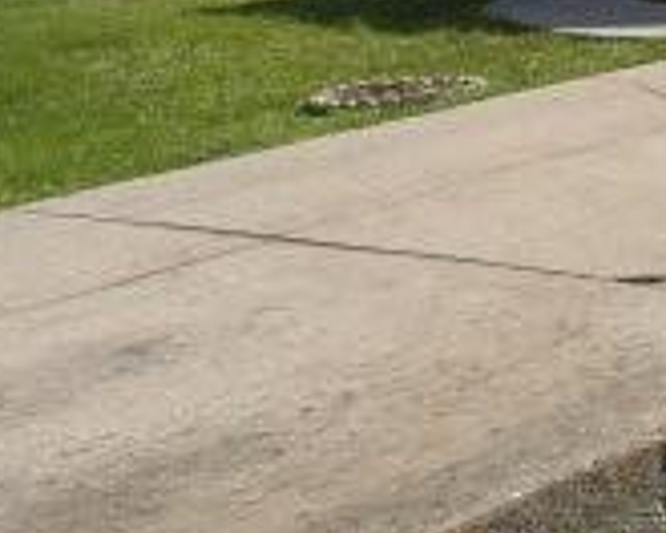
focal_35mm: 91
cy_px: 73
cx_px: 1263
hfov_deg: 16.7
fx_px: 1794
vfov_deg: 16.7
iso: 100
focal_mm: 4.3
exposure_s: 1/701
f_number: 4.6
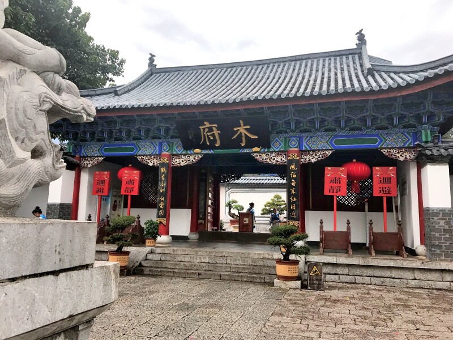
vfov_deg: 49.7
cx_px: 226
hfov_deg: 63.4
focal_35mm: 28
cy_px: 170
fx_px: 366
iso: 20
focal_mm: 3.99
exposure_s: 1/577
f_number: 1.8
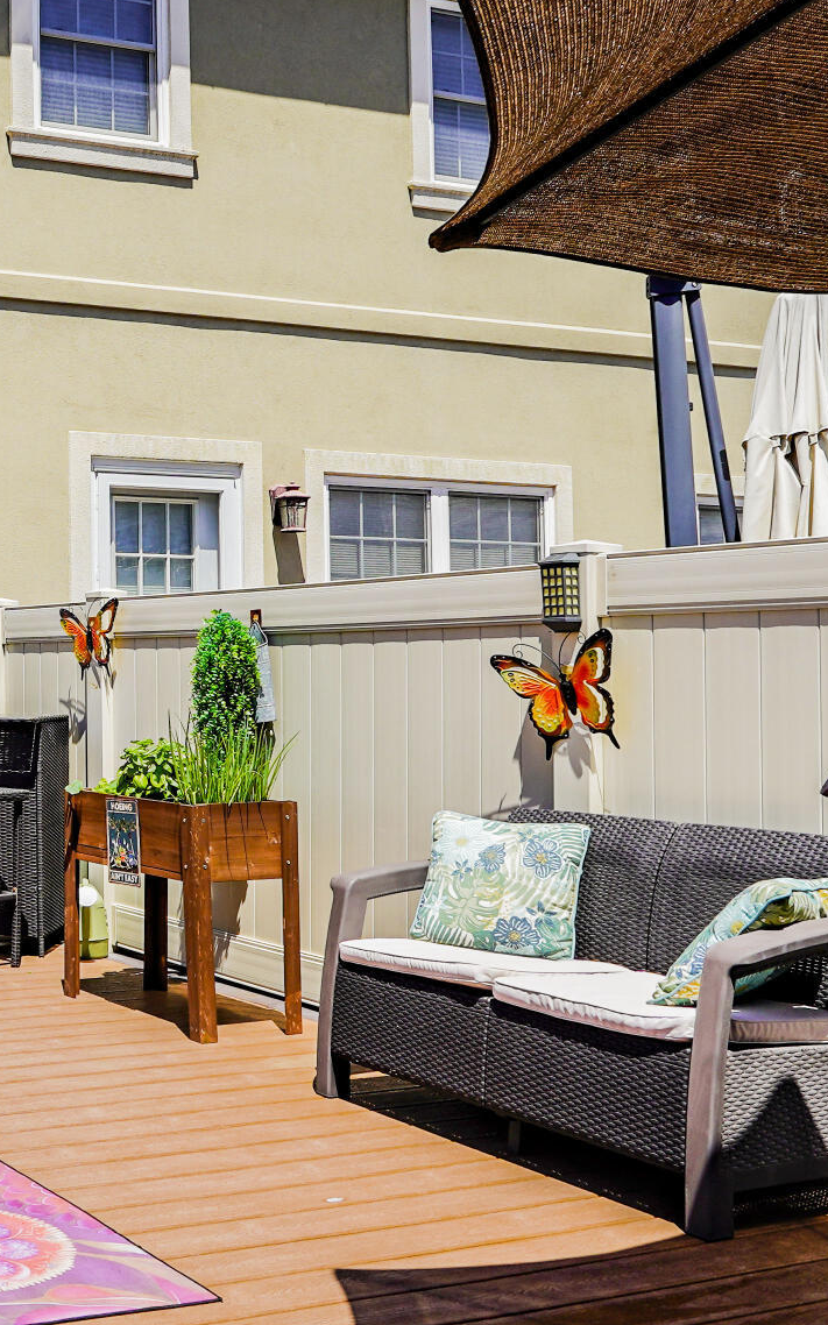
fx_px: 1553
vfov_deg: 46.2
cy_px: 609
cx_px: -281
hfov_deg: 25.3
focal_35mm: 43
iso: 100
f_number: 10
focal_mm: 16
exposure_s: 1/200
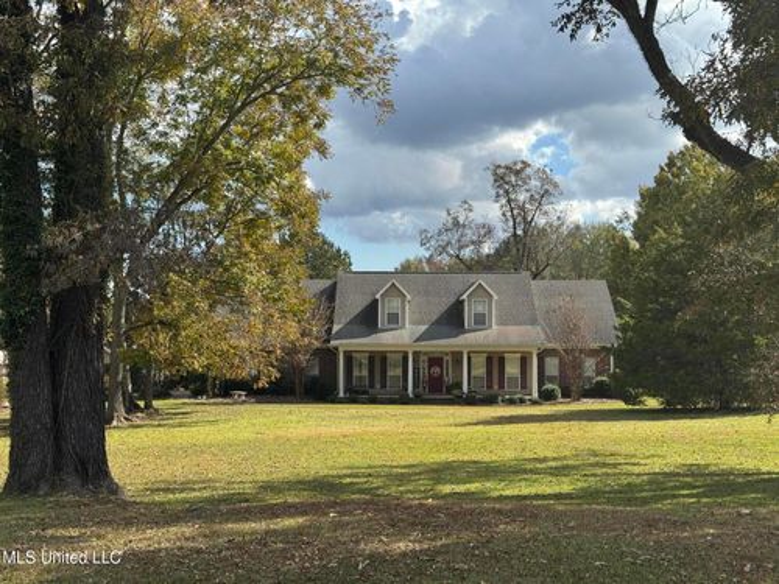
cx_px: 390
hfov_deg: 39.7
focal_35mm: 48
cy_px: 292
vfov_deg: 30.3
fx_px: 1080
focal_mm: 6.76
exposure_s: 1/3425
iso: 64
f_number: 1.78
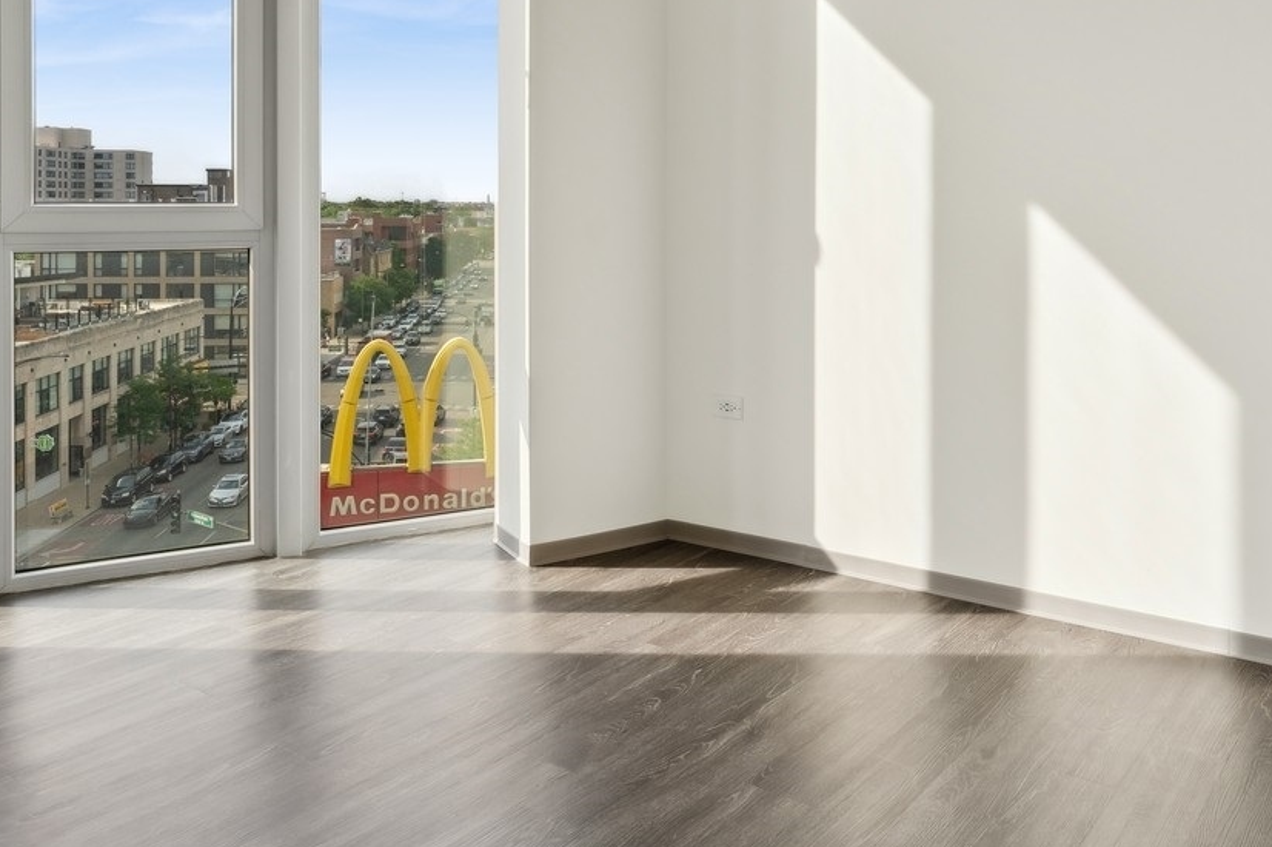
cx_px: 704
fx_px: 1095
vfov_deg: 41.0
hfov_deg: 60.2
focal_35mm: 31
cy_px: 209
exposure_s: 1/200
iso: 320
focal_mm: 16
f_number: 8
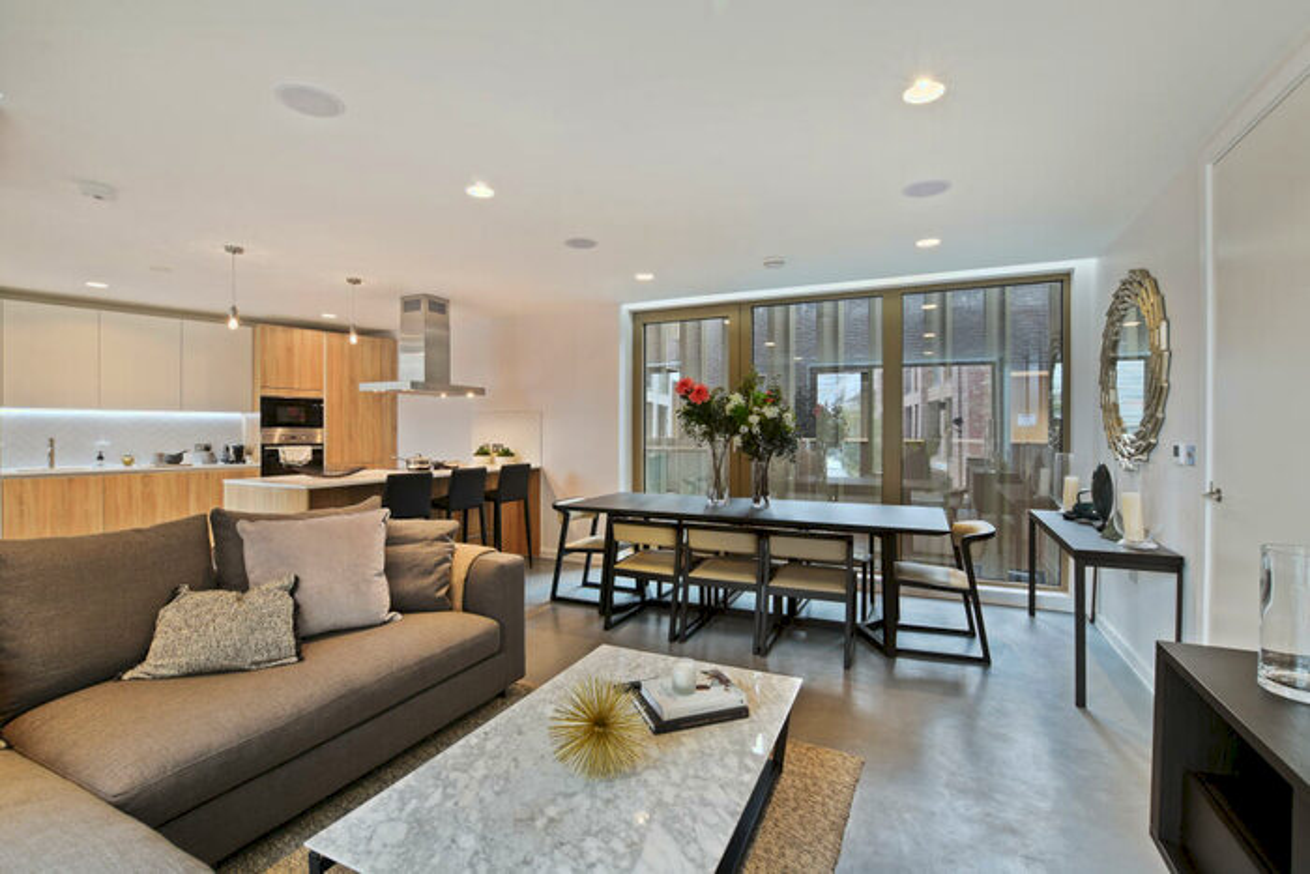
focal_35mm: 15
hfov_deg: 100.4
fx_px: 546
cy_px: 437
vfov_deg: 77.4
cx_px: 655
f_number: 8
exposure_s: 1
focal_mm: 10
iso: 100
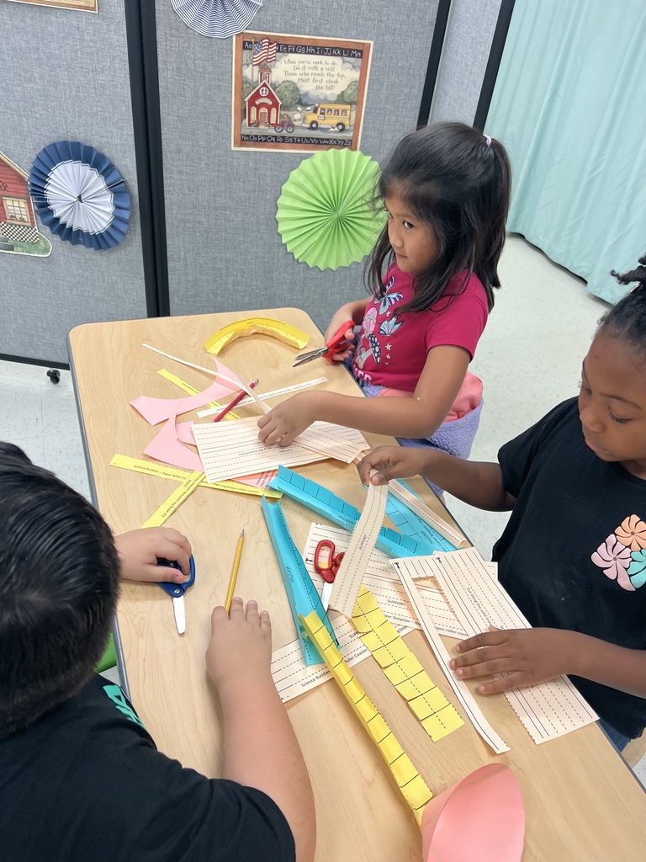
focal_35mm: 26
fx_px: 647
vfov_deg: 67.3
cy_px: 431
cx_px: 323
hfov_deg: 53.1
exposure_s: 1/120
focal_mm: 5.7
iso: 80
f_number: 1.5
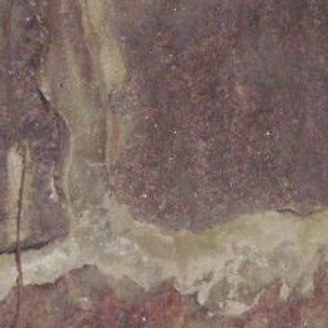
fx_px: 2712
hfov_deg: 6.9
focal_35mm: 253
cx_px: 204
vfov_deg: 6.9
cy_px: 362
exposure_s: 1/60
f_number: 3.7
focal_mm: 10.36
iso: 400
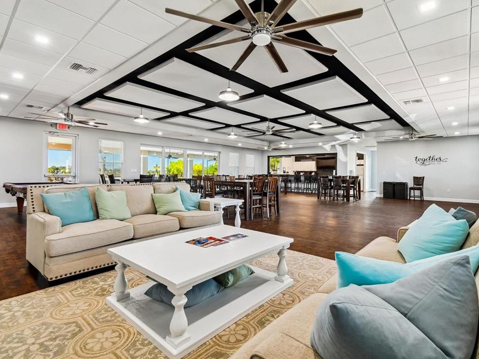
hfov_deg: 91.0
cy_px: 172
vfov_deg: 74.7
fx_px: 235
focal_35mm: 17
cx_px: 246
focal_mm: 10
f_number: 7.1
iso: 100
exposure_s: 1/5
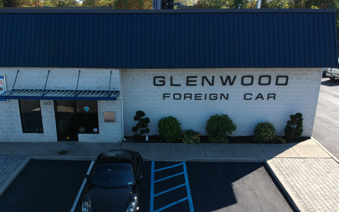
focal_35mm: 33
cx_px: 144
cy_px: 122
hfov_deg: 57.9
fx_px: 305
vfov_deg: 38.2
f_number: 2.6
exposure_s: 1/400
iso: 100
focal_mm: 4.49
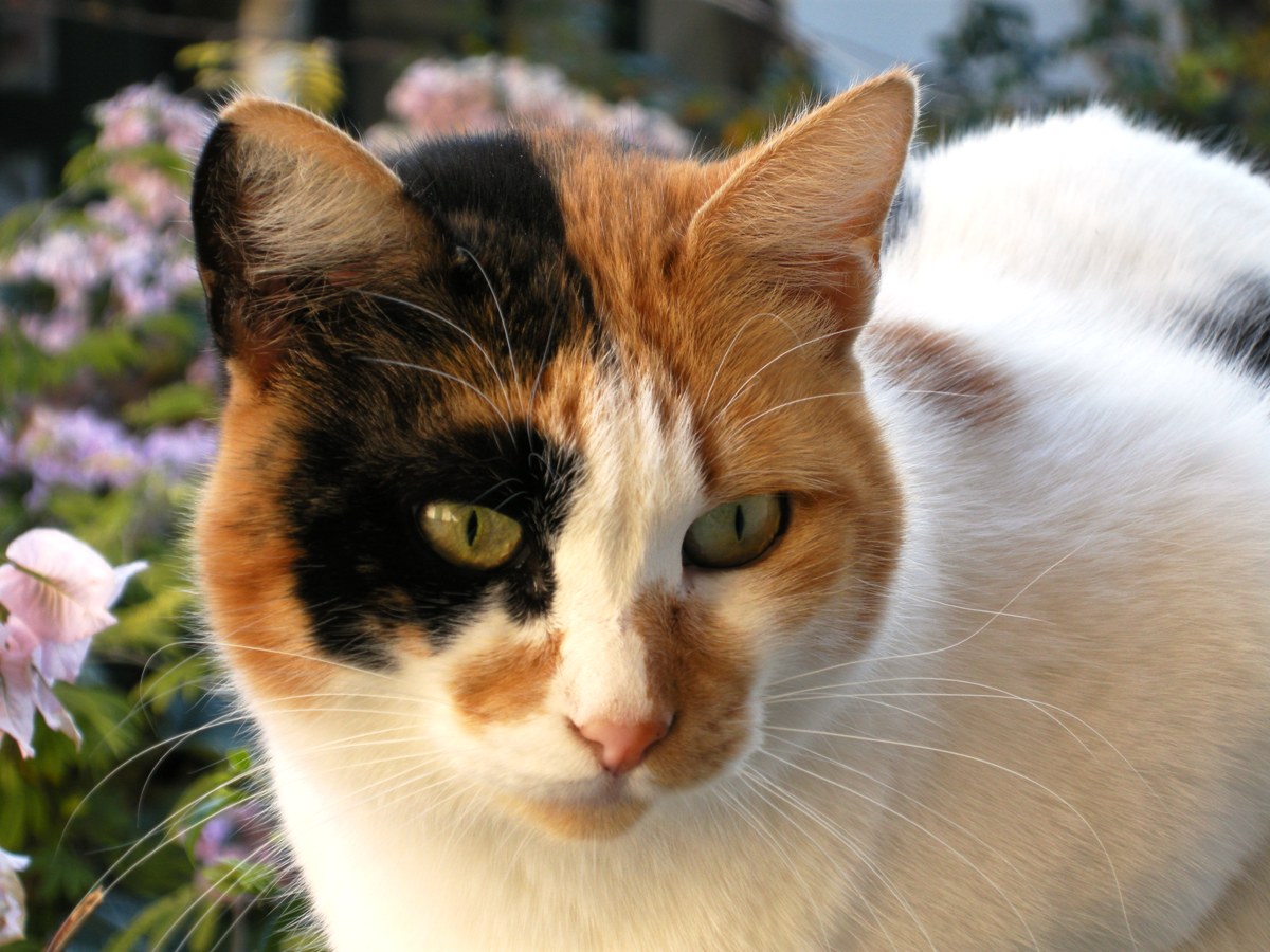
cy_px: 476
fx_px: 4513
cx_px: 635
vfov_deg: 12.0
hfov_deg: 16.0
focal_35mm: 123
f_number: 5.3
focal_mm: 26.3
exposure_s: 1/59.7
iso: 78
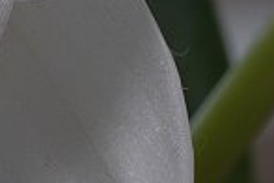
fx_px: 6028
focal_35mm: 792
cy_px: -215
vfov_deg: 1.7
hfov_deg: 2.6
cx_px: -171
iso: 100
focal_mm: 90
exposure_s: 1/4
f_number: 20
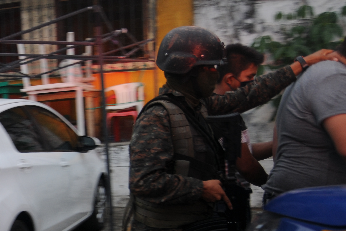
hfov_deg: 29.4
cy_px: 182
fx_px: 596
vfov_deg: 21.7
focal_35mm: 62
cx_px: -28
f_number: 3.5
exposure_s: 1/40
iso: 200
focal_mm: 18
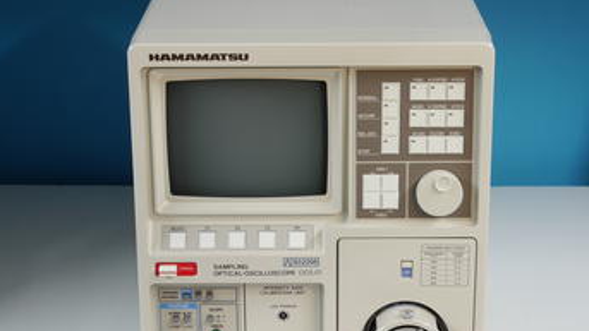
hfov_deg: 22.7
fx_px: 1468
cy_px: 185
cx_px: 301
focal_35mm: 94
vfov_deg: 12.9
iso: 200
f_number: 8
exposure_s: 1/2.5
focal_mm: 37
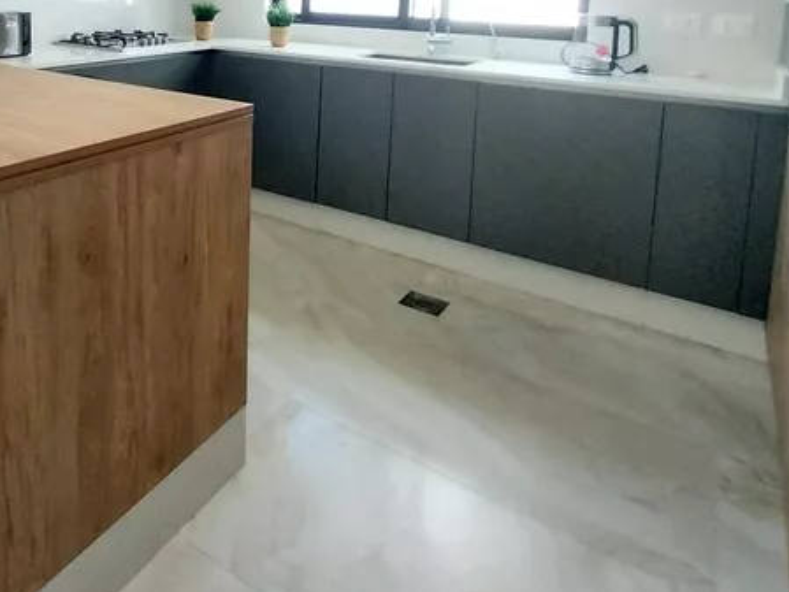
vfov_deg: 45.5
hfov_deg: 60.7
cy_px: 37
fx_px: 616
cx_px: 173
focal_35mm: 27
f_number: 2.2
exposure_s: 1/40
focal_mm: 1.3
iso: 200
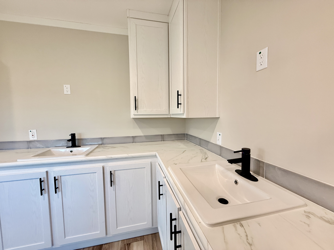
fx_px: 135
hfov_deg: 102.1
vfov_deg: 85.7
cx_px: 167
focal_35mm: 14
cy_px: 125
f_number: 2.2
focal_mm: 2.22
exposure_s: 1/120
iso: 200
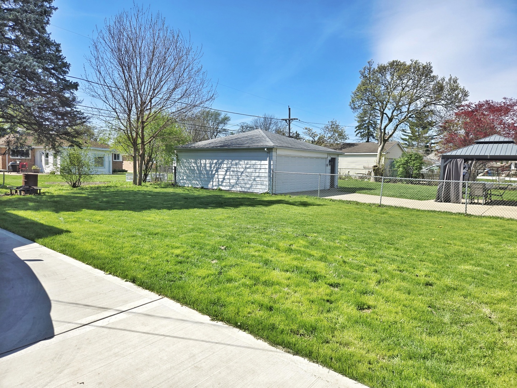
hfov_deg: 73.9
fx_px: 344
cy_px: 194
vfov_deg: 58.9
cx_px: 258
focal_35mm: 23
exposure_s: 1/2921
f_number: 1.8
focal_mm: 5.4
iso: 25
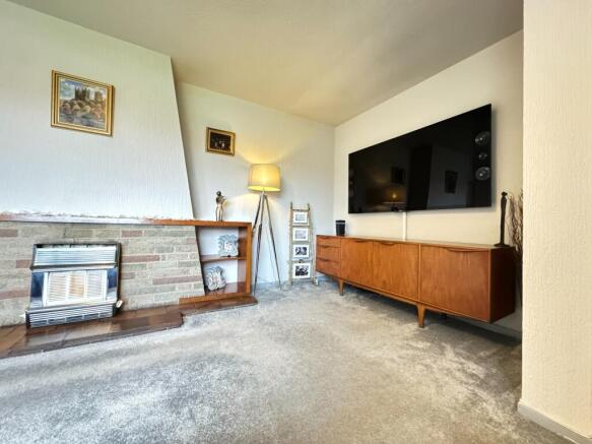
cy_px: 222
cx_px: 296
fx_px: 239
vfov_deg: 85.7
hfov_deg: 102.1
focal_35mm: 14
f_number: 2.2
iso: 2500
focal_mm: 2.22
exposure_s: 1/17
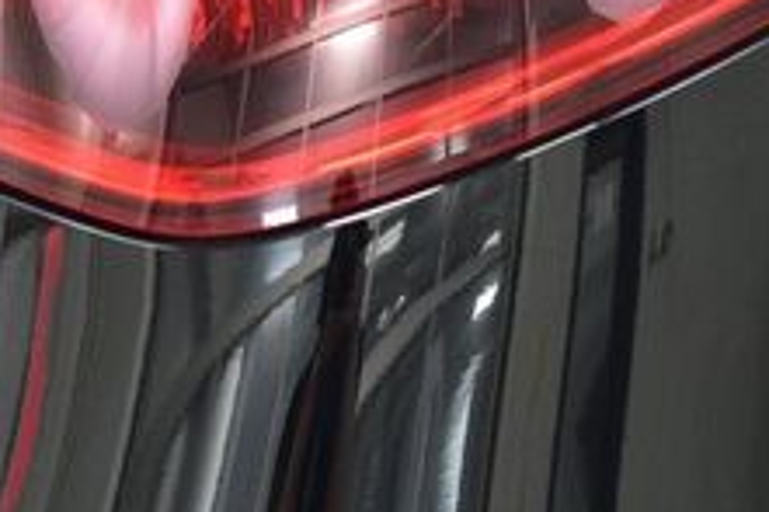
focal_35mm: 261
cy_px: -47
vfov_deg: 5.2
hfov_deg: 7.9
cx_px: 160
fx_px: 5571
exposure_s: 1/30
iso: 1600
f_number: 4
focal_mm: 60
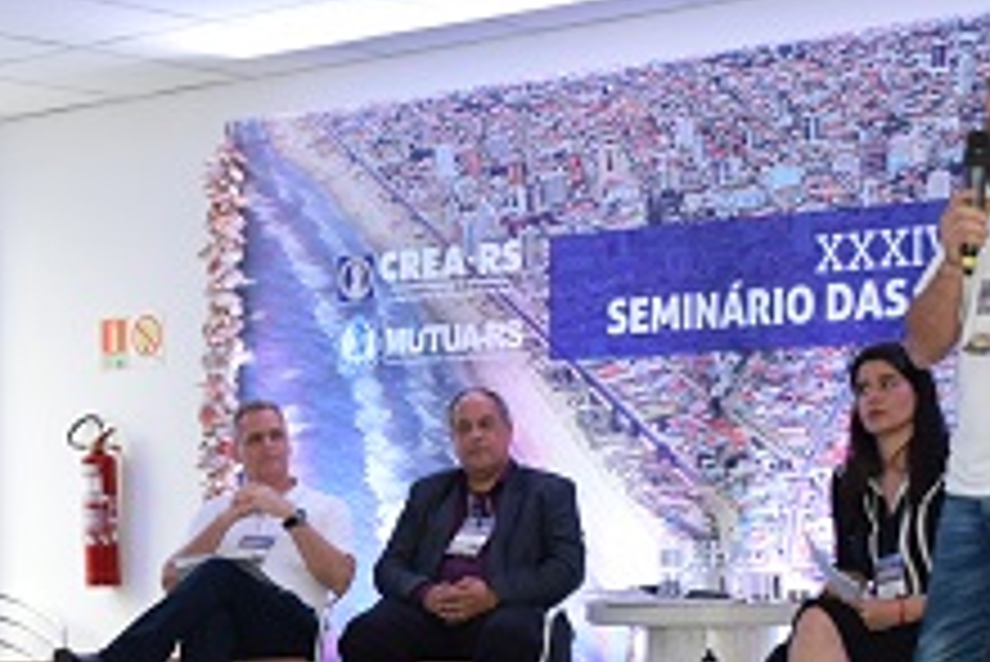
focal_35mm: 98
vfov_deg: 13.8
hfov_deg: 20.4
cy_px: 664
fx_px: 2697
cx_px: 122
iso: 800
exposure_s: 1/100
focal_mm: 24
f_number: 5
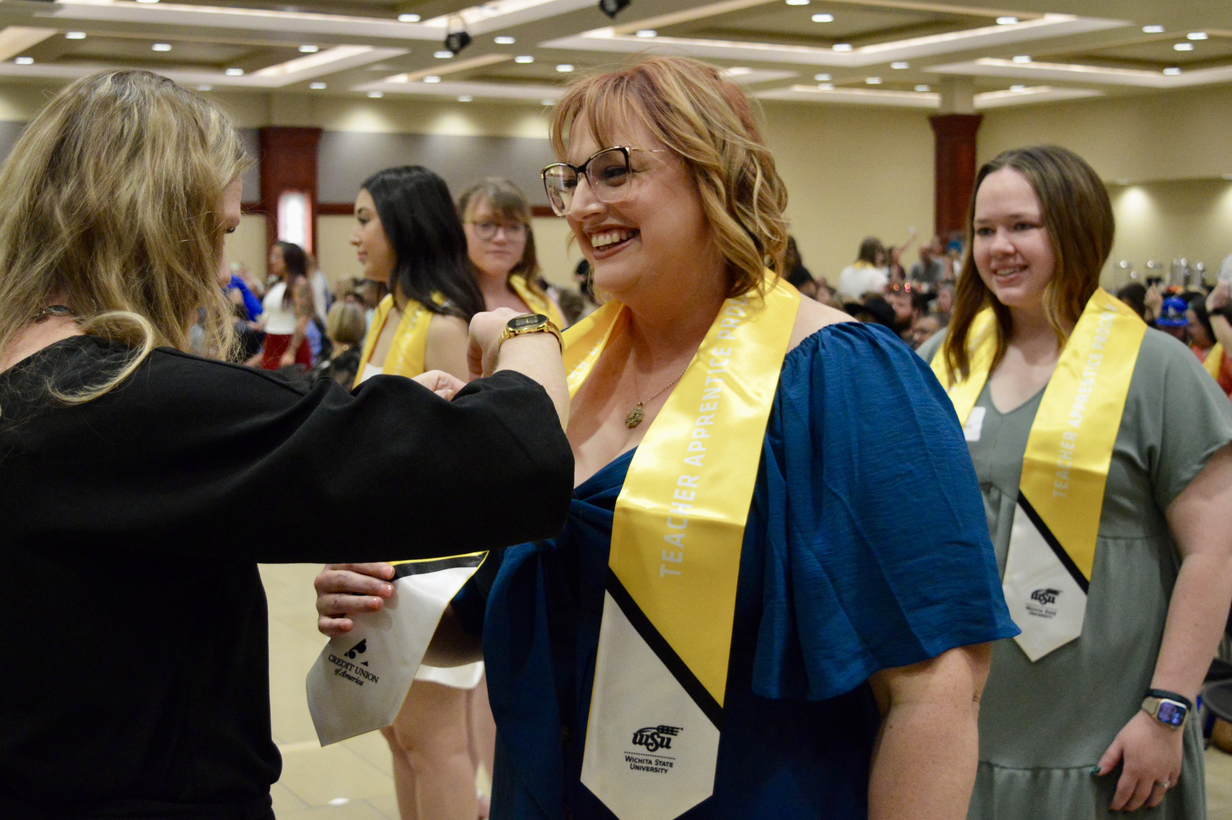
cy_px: 410
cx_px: 616
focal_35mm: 44
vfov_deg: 30.8
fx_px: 1487
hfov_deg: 45.0
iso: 3200
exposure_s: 1/100
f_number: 4.2
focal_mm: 29
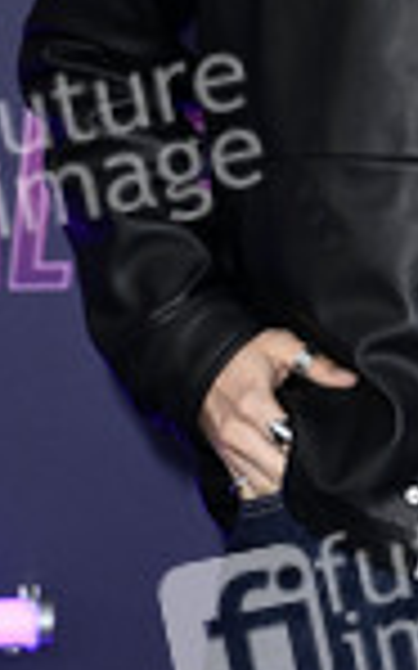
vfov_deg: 6.1
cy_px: -63
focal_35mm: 341
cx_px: 521
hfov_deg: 3.8
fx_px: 6221
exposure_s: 1/200
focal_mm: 125
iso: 320
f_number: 5.6
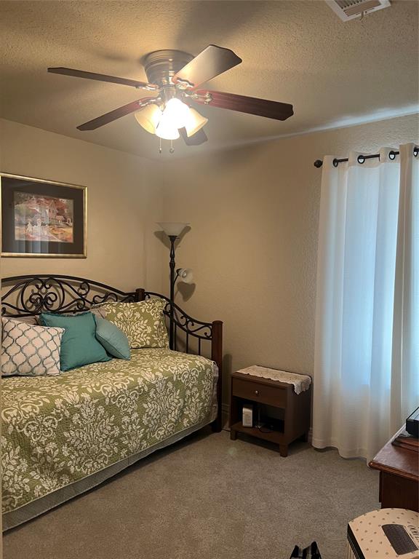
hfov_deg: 53.1
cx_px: 210
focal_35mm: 26
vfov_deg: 67.3
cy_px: 280
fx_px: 420
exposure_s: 1/60
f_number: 1.5
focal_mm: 5.7
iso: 250
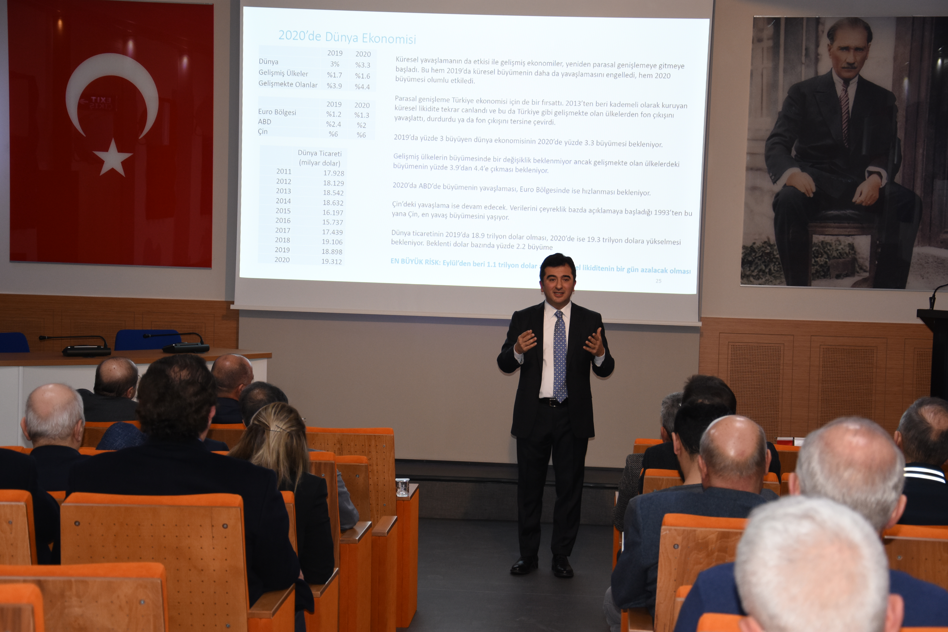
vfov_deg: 18.2
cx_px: 474
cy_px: 316
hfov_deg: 27.0
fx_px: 1975
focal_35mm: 75
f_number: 5
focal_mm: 50
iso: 640
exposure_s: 1/60
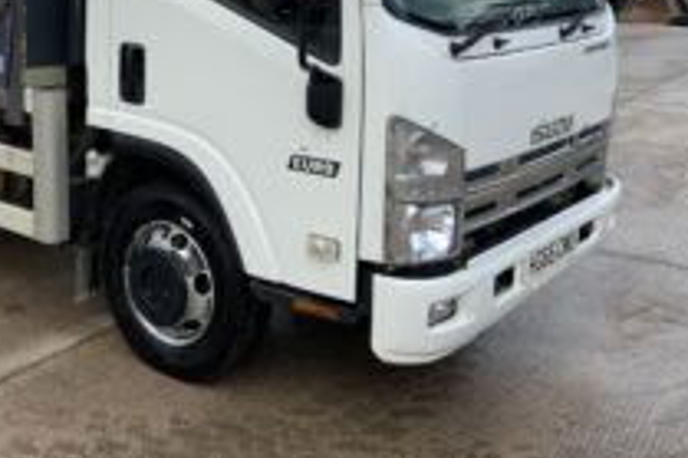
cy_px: 30
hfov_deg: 37.5
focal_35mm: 52
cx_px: 198
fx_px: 993
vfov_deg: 25.0
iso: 16
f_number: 1.8
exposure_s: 1/855
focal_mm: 3
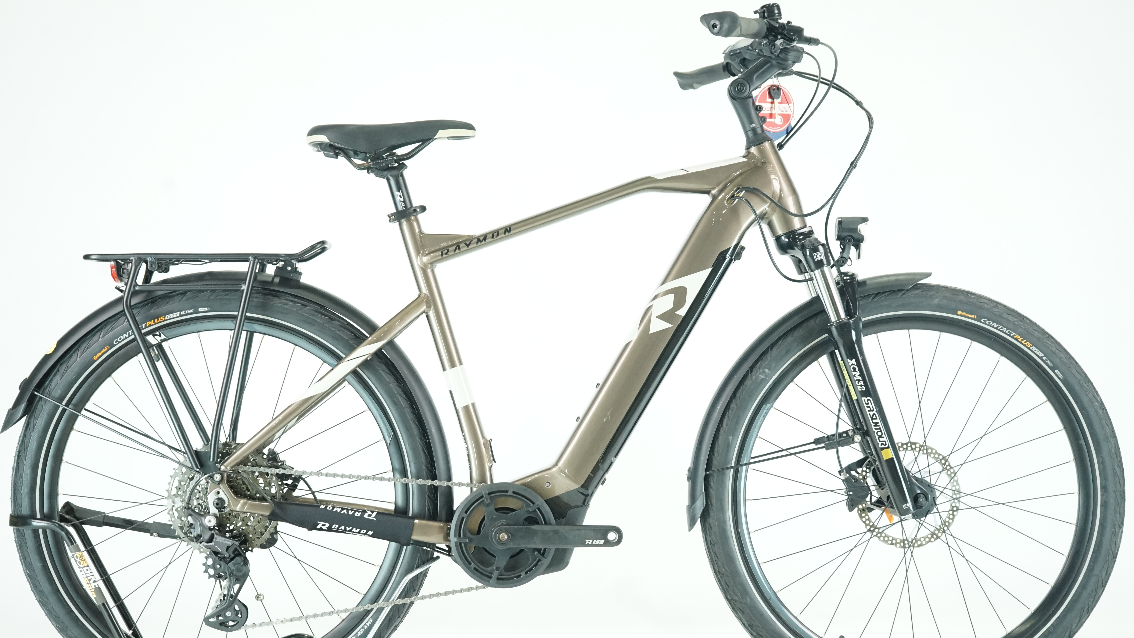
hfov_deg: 33.3
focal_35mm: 63
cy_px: 362
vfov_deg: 19.1
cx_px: 567
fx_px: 1894
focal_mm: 60
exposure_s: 1/200
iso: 3200
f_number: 5
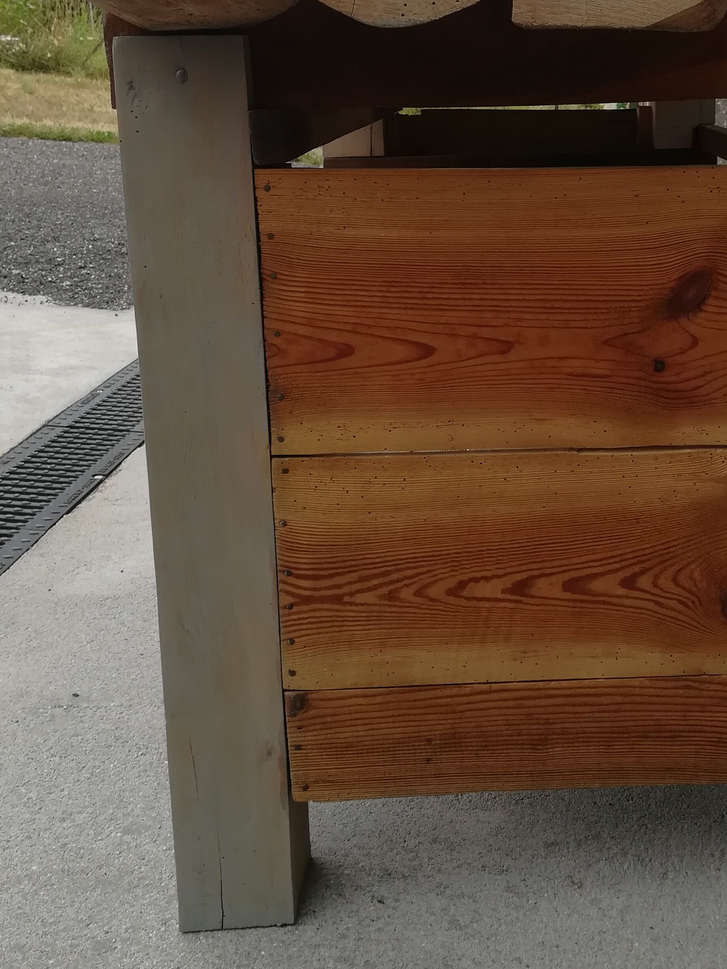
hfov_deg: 33.8
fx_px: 1176
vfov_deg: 44.0
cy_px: 302
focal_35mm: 42
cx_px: 530
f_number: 2.2
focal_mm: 3.83
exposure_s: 1/338
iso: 50
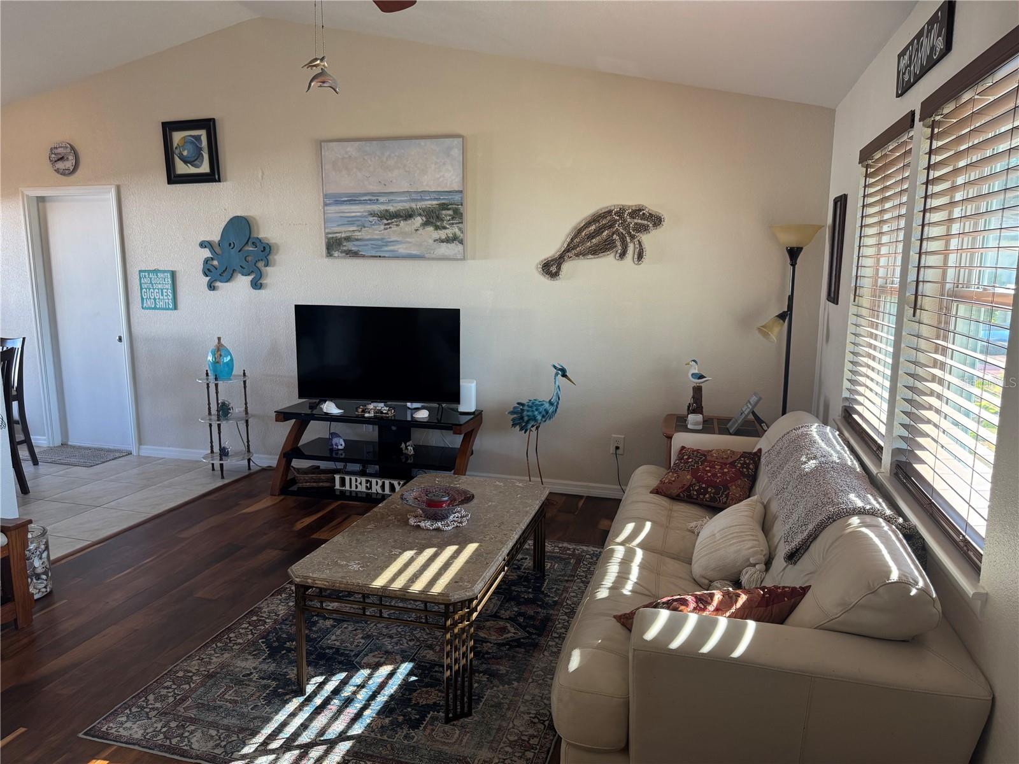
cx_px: 510
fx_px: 706
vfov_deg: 56.8
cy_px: 382
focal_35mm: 24
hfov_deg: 71.6
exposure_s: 1/121
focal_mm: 6.76
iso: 200
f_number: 1.78
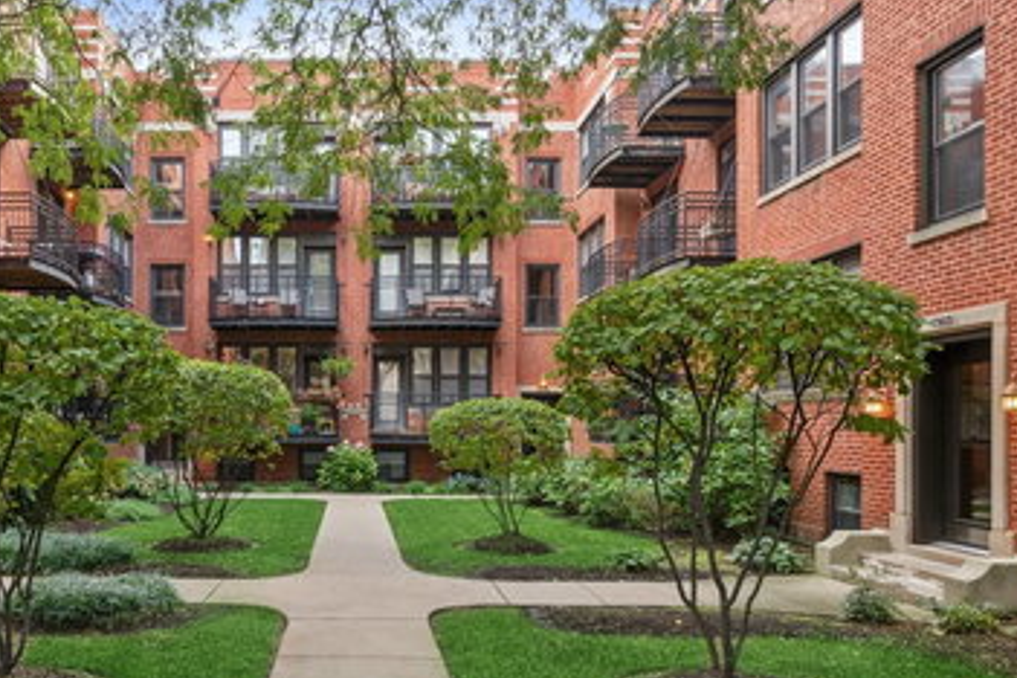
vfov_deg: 43.4
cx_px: 358
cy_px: 397
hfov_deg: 60.8
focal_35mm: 30
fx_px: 847
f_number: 8
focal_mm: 22
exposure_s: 1/40
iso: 200
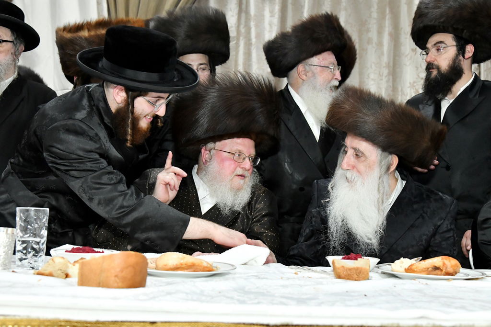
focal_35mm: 46
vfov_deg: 29.3
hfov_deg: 42.7
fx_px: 627
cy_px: 164
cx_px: 246
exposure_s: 1/250
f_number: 5.6
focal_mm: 46
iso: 4000
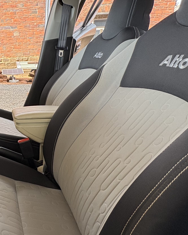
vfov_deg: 54.1
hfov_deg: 36.0
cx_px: -31
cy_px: 106
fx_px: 230
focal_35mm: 33
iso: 80
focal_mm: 2.22
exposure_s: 1/102
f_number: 2.2
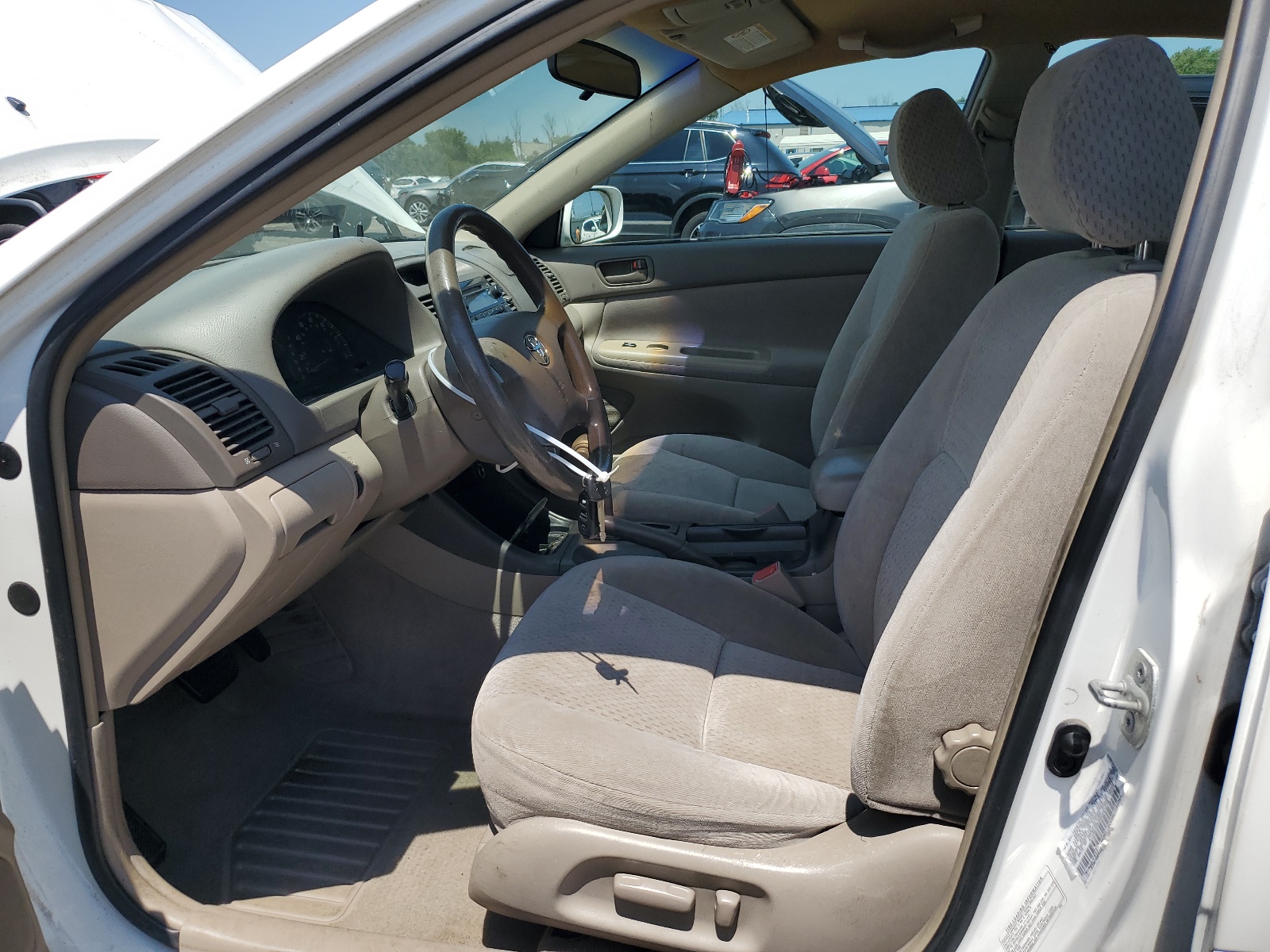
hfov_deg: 67.3
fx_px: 954
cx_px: 635
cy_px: 476
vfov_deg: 53.1
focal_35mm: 26
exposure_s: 1/3333
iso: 50
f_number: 1.5
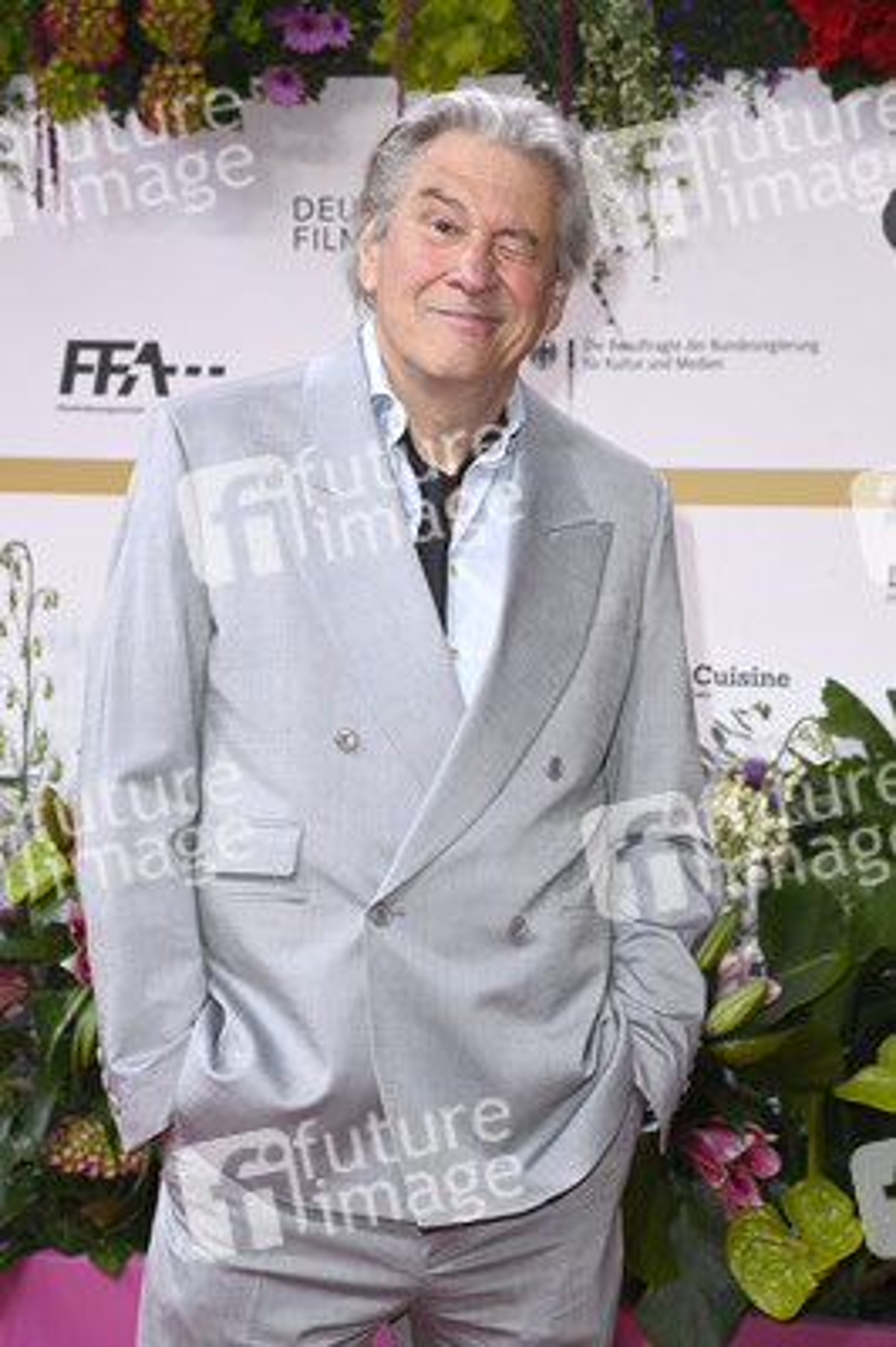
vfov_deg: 22.2
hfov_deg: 14.8
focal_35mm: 92
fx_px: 3440
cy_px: 674
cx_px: 448
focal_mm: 92
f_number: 6.3
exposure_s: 1/200
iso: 640
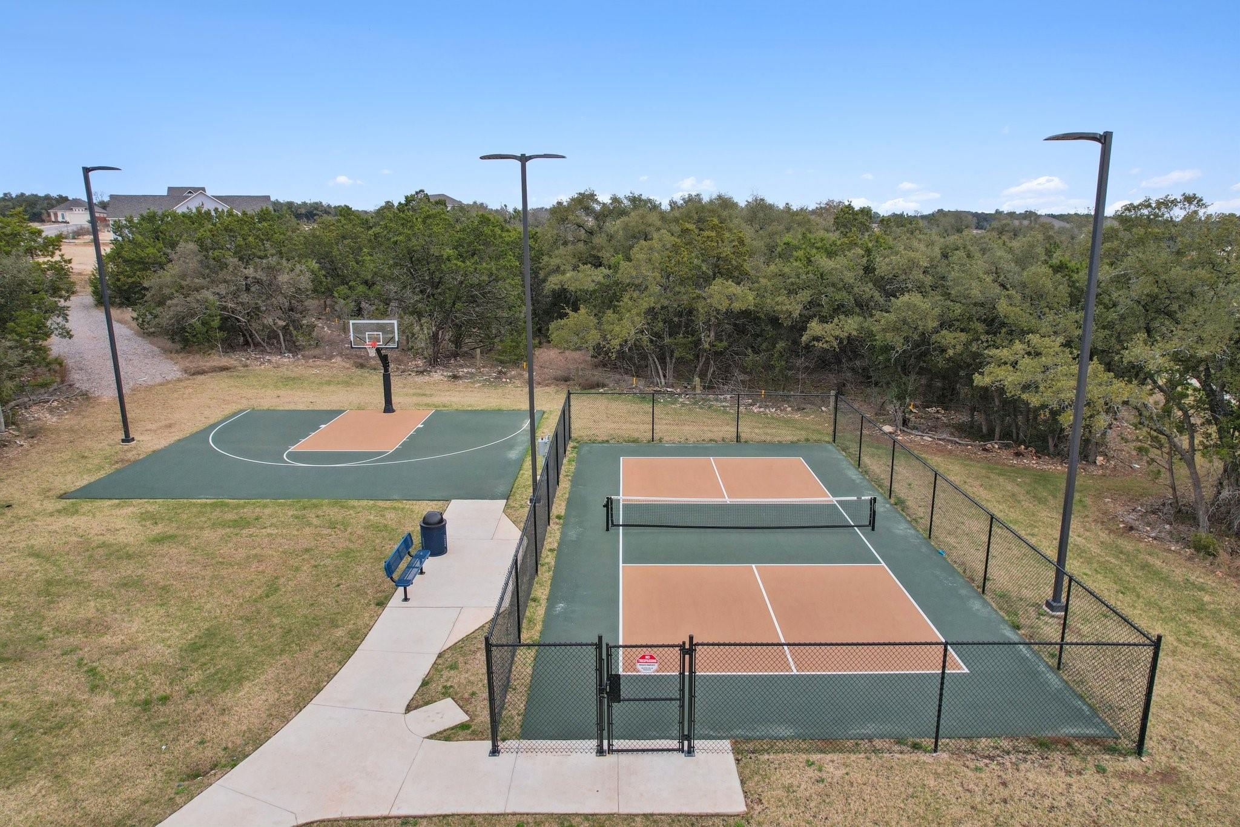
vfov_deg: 57.2
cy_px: 414
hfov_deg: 78.6
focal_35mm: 22
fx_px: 758
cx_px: 620
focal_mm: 8.4
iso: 130
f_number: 2.8
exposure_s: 1/1000
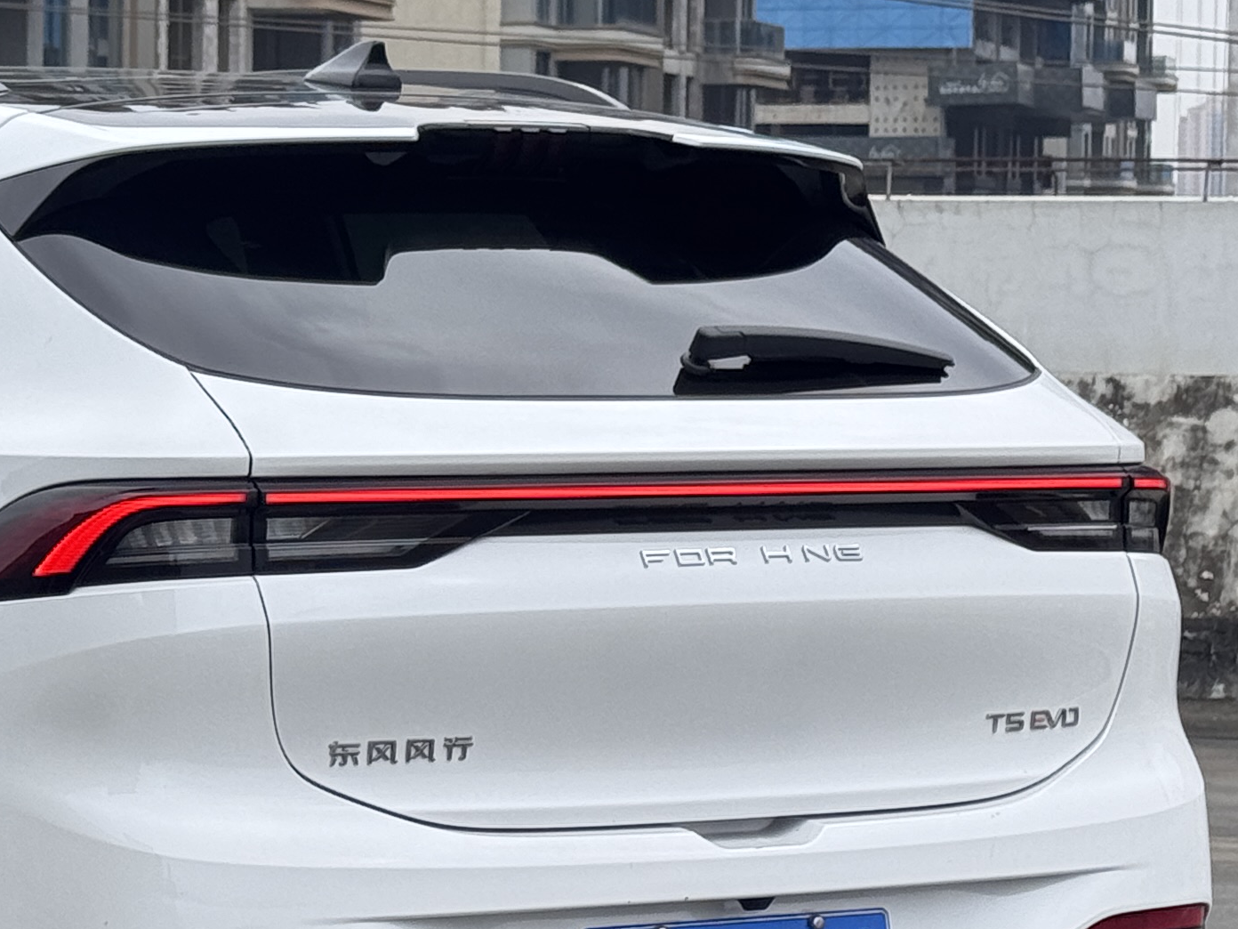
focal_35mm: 139
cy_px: 386
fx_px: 4971
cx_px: 102
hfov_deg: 14.0
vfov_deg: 10.7
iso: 64
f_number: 1.78
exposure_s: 1/1984
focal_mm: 6.76
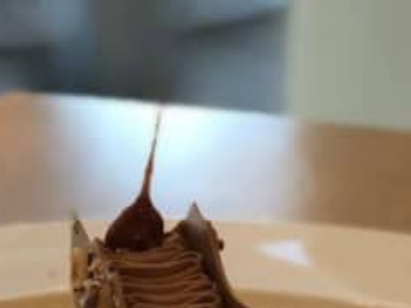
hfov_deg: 10.4
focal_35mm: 191
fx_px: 2267
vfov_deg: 7.7
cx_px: 143
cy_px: 434
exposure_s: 1/50
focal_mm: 6.6
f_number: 2.8
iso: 320
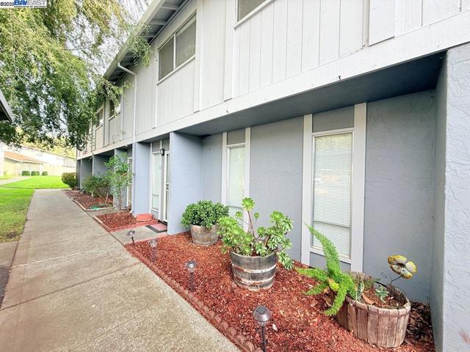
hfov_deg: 102.1
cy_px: 176
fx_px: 190
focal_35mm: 14
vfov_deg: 85.7
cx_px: 235
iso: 50
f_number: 2.2
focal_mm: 2.22
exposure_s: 1/115
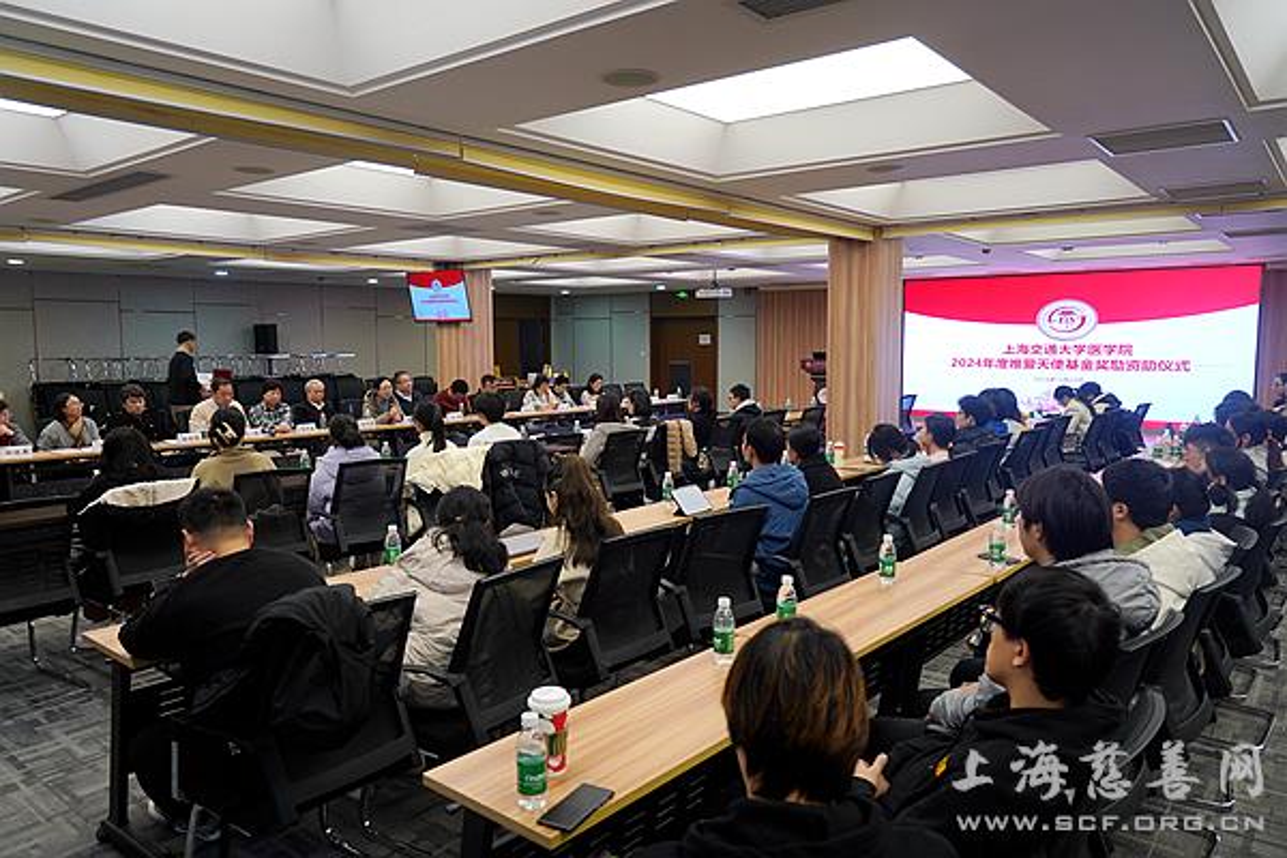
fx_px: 858
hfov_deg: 73.7
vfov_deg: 53.1
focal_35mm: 24
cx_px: 644
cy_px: 429
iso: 320
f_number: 4.5
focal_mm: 24
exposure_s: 1/40
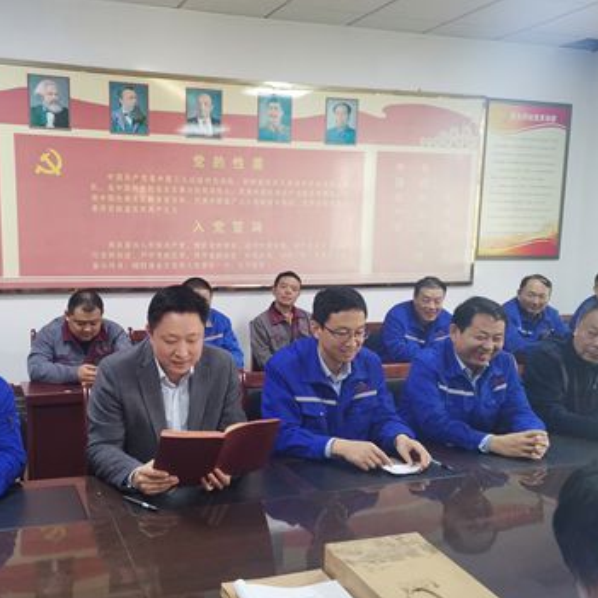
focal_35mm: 36
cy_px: 338
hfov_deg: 45.5
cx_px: 210
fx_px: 704
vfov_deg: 45.9
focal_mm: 4.75
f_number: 1.8
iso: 320
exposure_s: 1/50
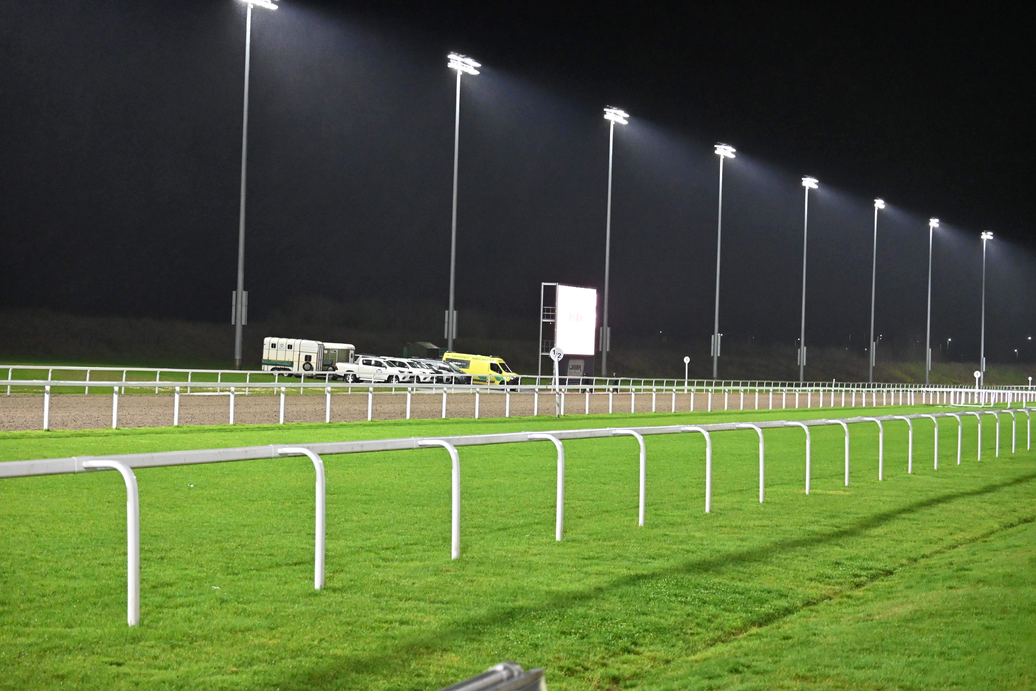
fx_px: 2158
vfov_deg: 18.2
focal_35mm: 75
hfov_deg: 27.0
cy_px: 346
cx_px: 518
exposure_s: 1/125
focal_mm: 50
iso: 2800
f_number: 4.5
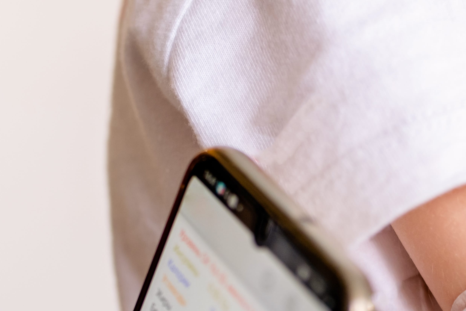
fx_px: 1734
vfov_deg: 10.1
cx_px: 347
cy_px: 384
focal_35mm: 134
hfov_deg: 15.2
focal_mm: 35
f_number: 2.2
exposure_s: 1/160
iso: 400
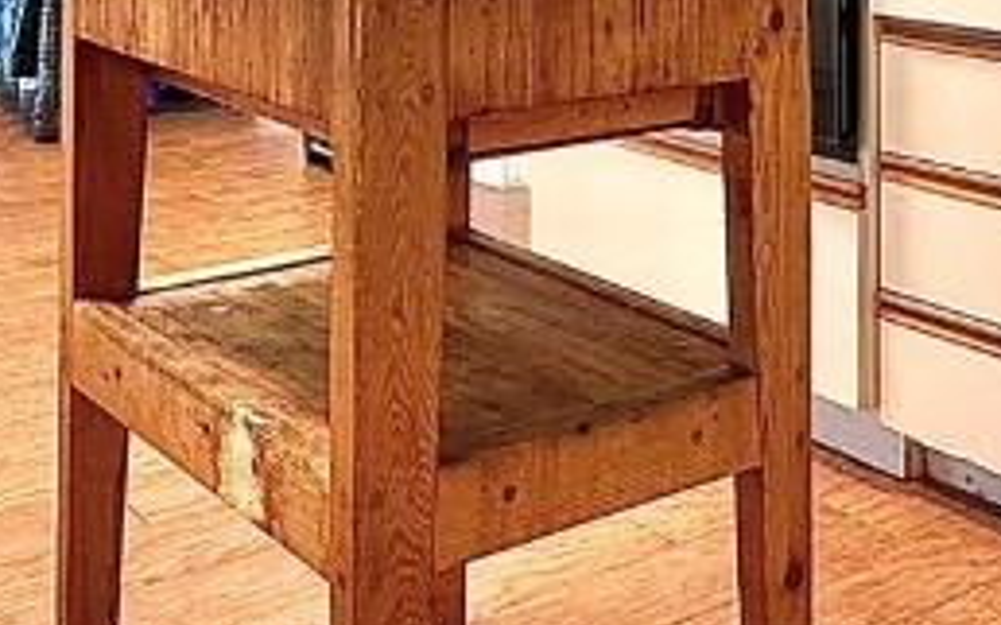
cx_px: 407
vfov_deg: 19.7
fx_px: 1609
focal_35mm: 59
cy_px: -252
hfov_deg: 34.5
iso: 200
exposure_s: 1/60
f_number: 2.2
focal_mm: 2.22
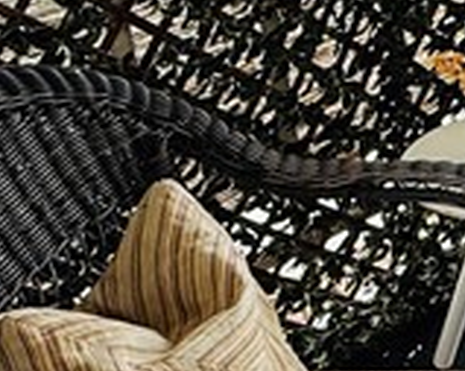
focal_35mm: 88
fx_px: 1210
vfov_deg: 16.9
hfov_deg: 19.5
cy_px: -38
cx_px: 652
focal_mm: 2.22
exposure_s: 1/155
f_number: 2.2
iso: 64
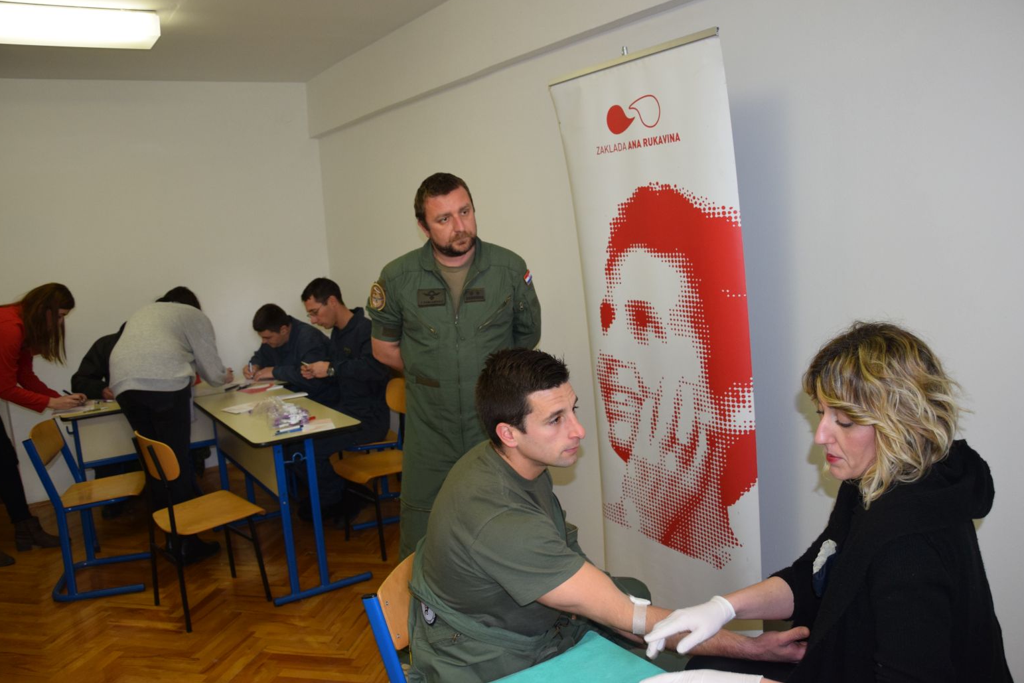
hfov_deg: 65.5
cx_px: 524
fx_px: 796
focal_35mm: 28
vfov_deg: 46.4
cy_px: 347
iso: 800
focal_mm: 18
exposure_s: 1/80
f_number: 4.5
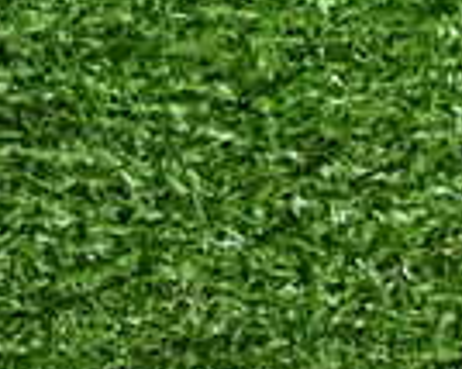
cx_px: -159
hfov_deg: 13.2
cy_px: -183
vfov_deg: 10.6
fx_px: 1913
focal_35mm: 140
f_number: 2.4
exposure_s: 1/100
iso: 320
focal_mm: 5.79
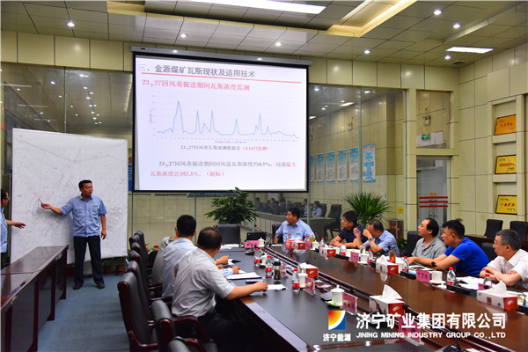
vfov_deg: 38.9
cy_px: 176
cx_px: 264
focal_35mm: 34
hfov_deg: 55.8
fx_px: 499
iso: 1600
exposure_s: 1/80
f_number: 4.5
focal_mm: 34
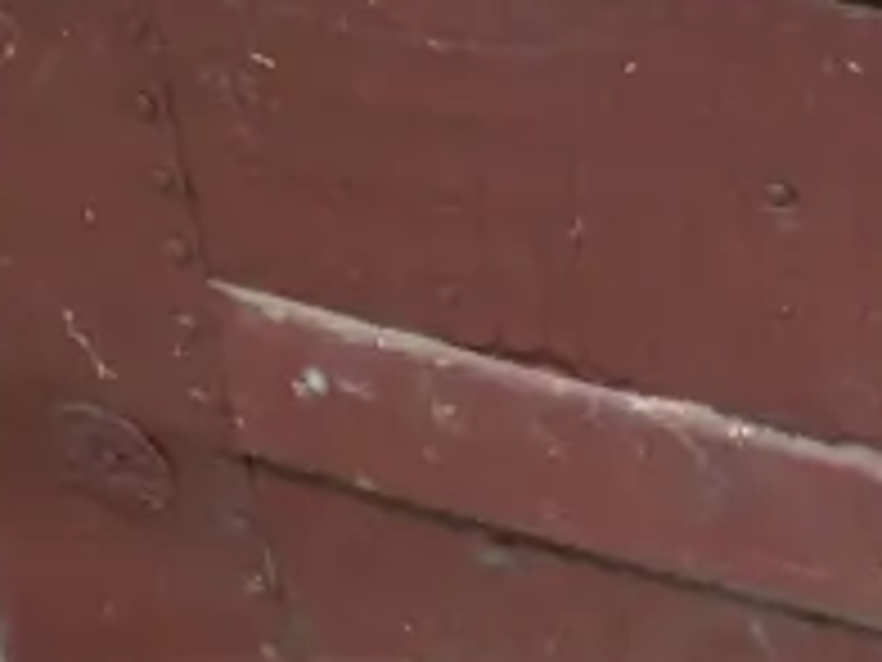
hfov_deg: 10.6
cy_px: 146
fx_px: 4535
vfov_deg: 8.3
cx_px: 1449
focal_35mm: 178
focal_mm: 17
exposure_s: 1/60
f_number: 4
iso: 640
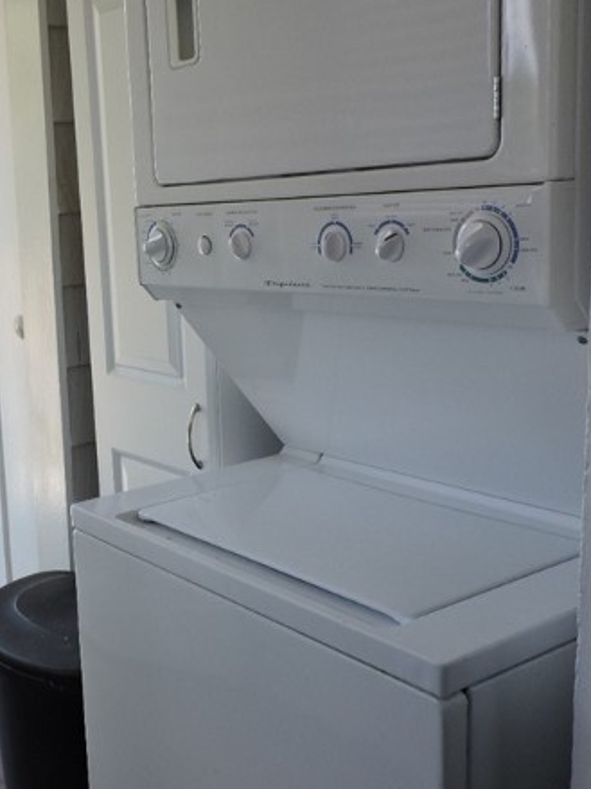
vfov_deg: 44.8
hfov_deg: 33.0
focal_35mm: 42
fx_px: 957
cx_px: 86
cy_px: 376
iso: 100
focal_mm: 4.3
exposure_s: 1/80
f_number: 3
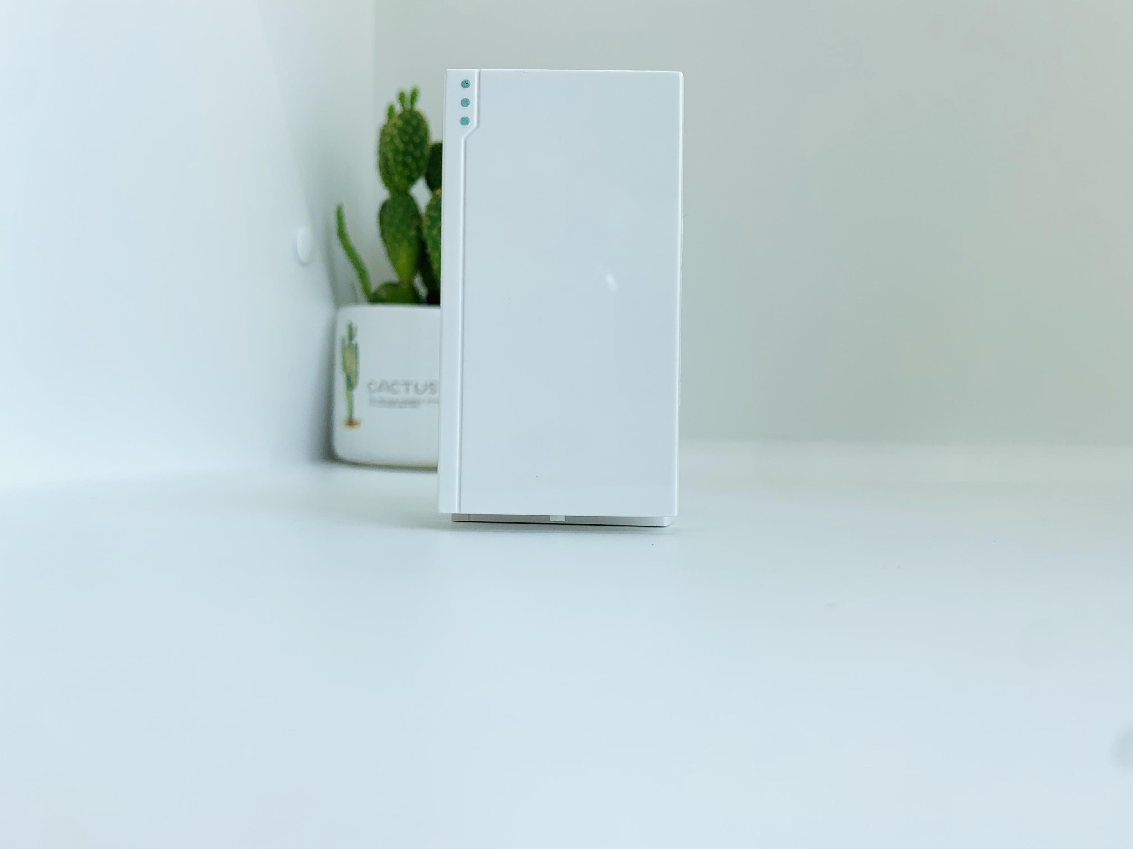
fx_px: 851
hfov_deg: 67.3
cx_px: 566
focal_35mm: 26
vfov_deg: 53.1
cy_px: 424
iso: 25
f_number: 1.8
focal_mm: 4.25
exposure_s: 1/350
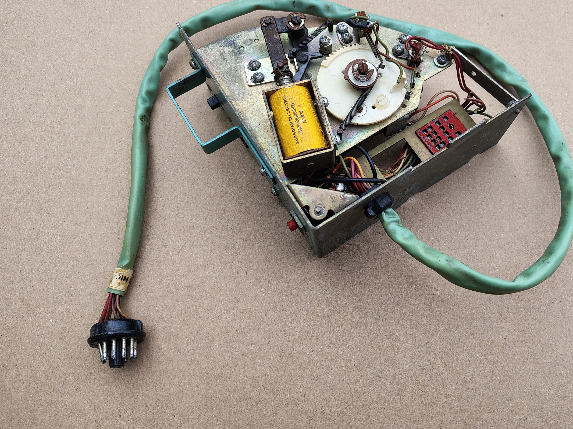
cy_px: 190
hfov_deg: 59.4
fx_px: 497
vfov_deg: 46.7
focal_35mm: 30
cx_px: 350
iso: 100
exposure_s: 1/637
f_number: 1.8
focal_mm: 5.56
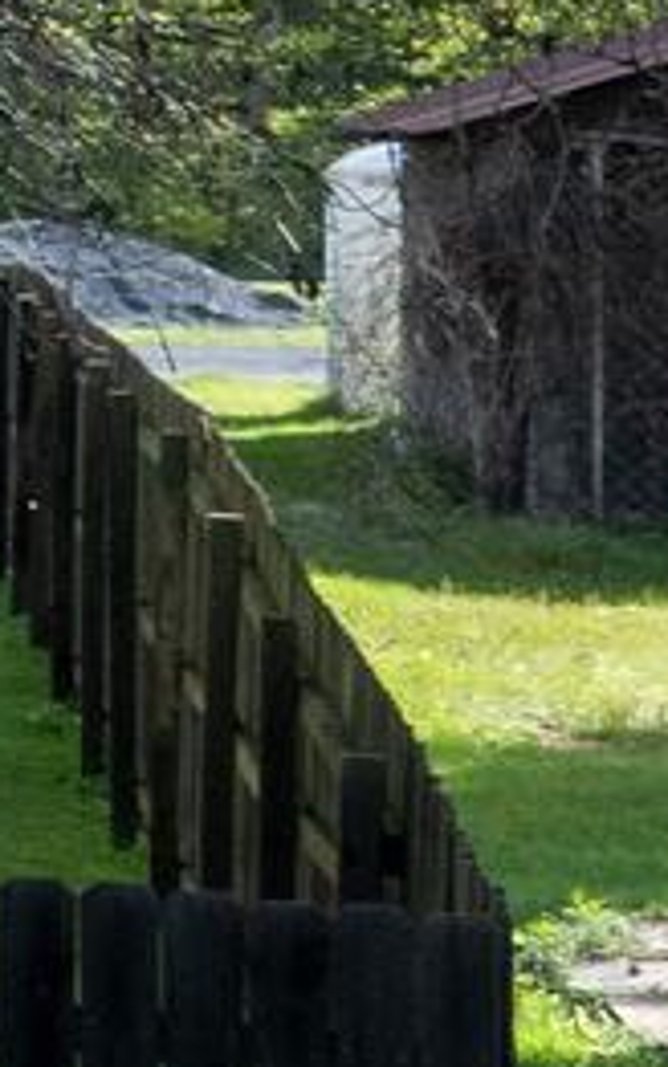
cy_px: 14
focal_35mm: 199
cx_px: -3242
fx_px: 5790
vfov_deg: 10.4
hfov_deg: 4.8
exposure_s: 1/160
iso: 100
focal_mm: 12.29
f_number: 7.1
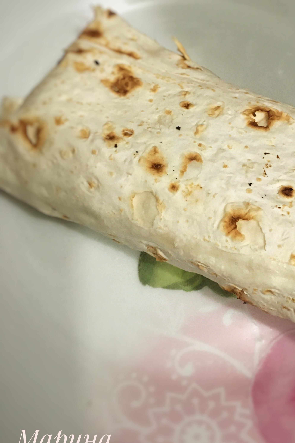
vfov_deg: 47.4
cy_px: 203
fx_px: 504
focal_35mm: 41
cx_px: 222
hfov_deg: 32.0
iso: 200
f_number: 2.2
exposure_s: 1/17
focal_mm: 4.15
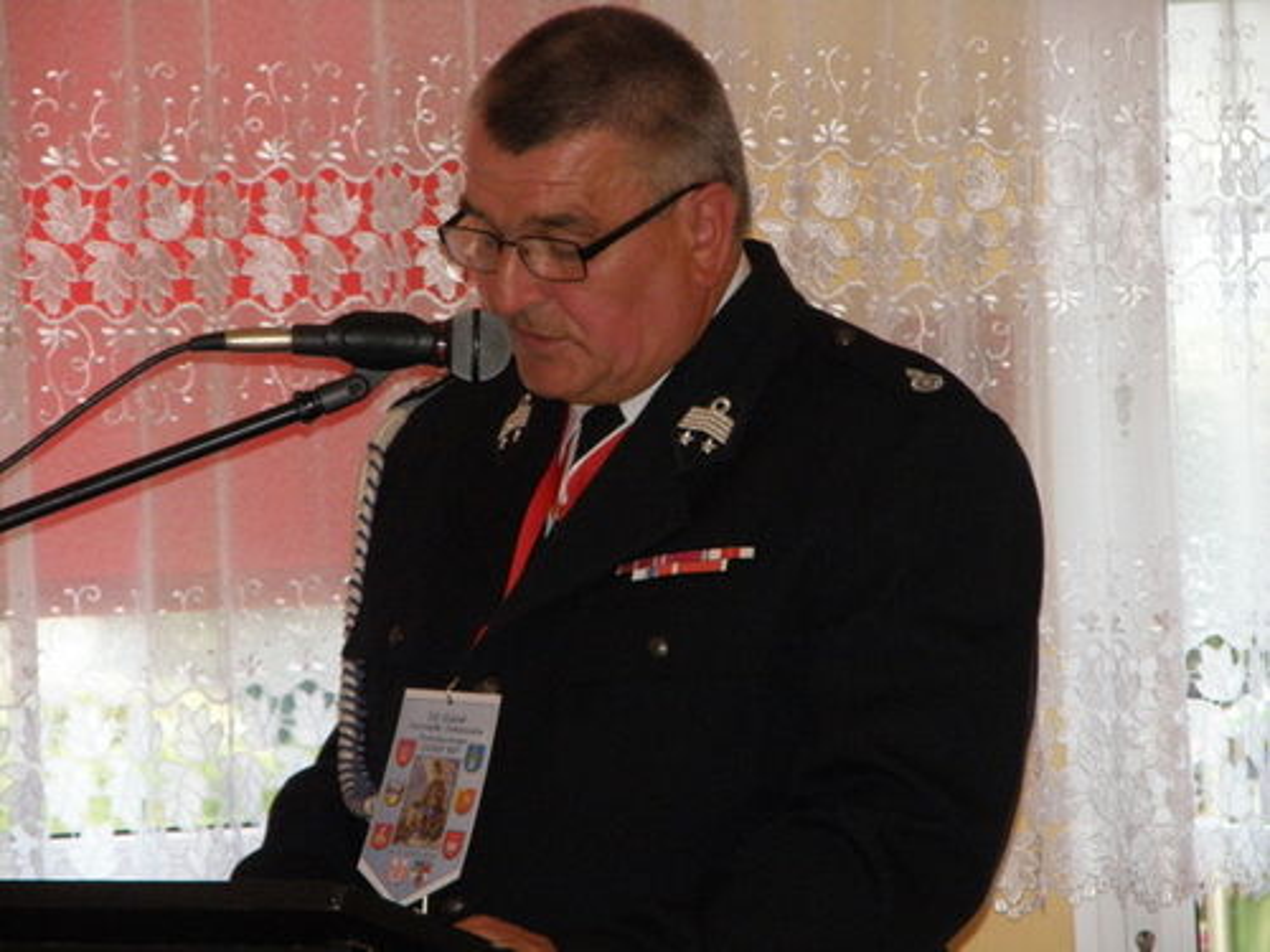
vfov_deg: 6.0
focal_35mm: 249
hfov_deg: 8.0
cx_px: 635
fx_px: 9135
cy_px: 476
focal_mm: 44.25
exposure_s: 1/250
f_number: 4.5
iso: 320
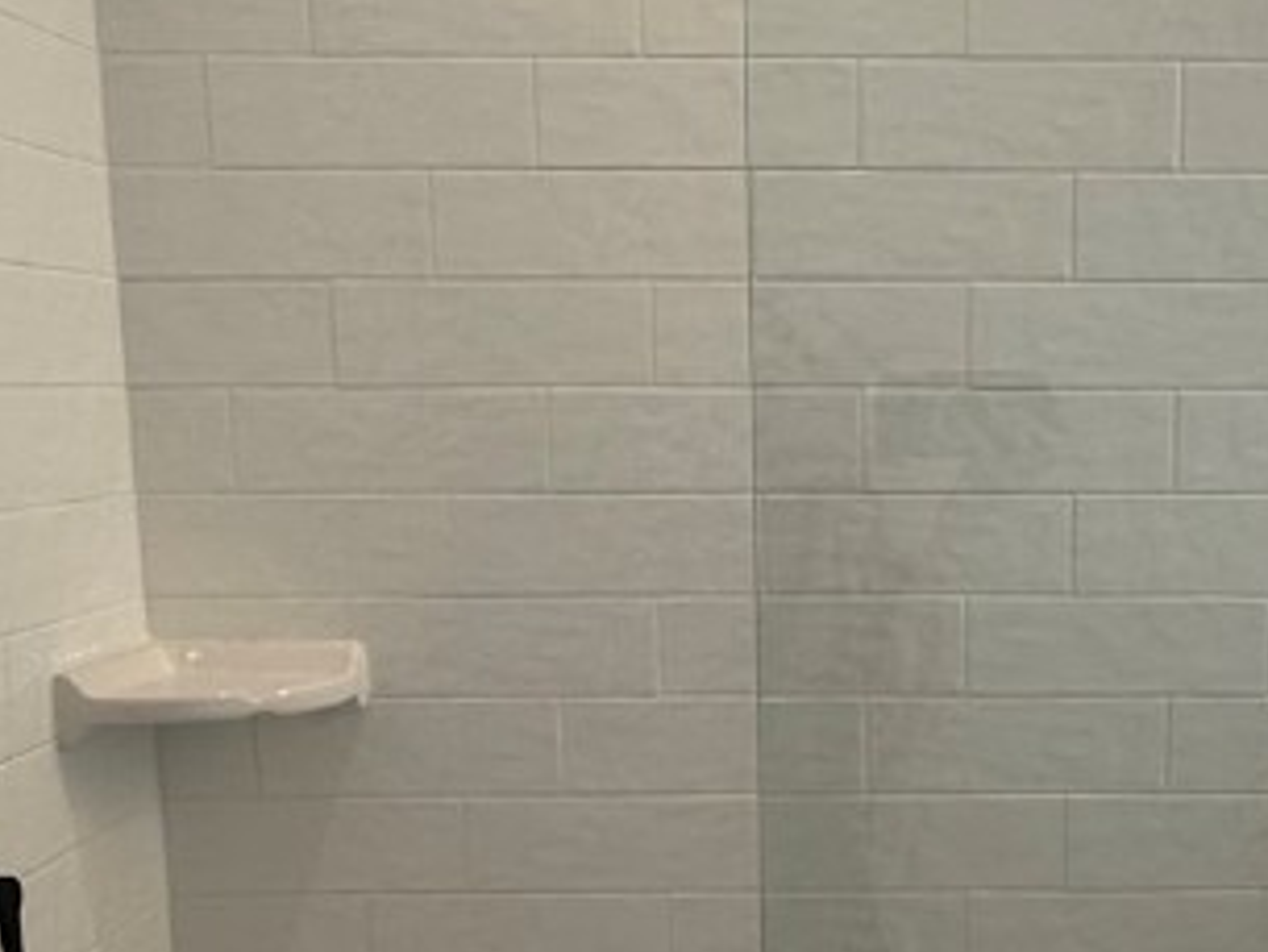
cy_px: 686
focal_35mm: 47
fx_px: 1722
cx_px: 956
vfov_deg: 30.5
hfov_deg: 39.3
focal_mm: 2.22
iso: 64
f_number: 2.2
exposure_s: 1/120
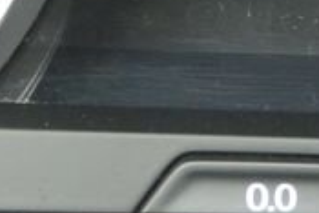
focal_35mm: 158
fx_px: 1401
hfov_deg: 12.8
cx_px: 315
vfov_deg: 8.5
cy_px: -105
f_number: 3.5
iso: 800
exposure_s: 1/50
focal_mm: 10
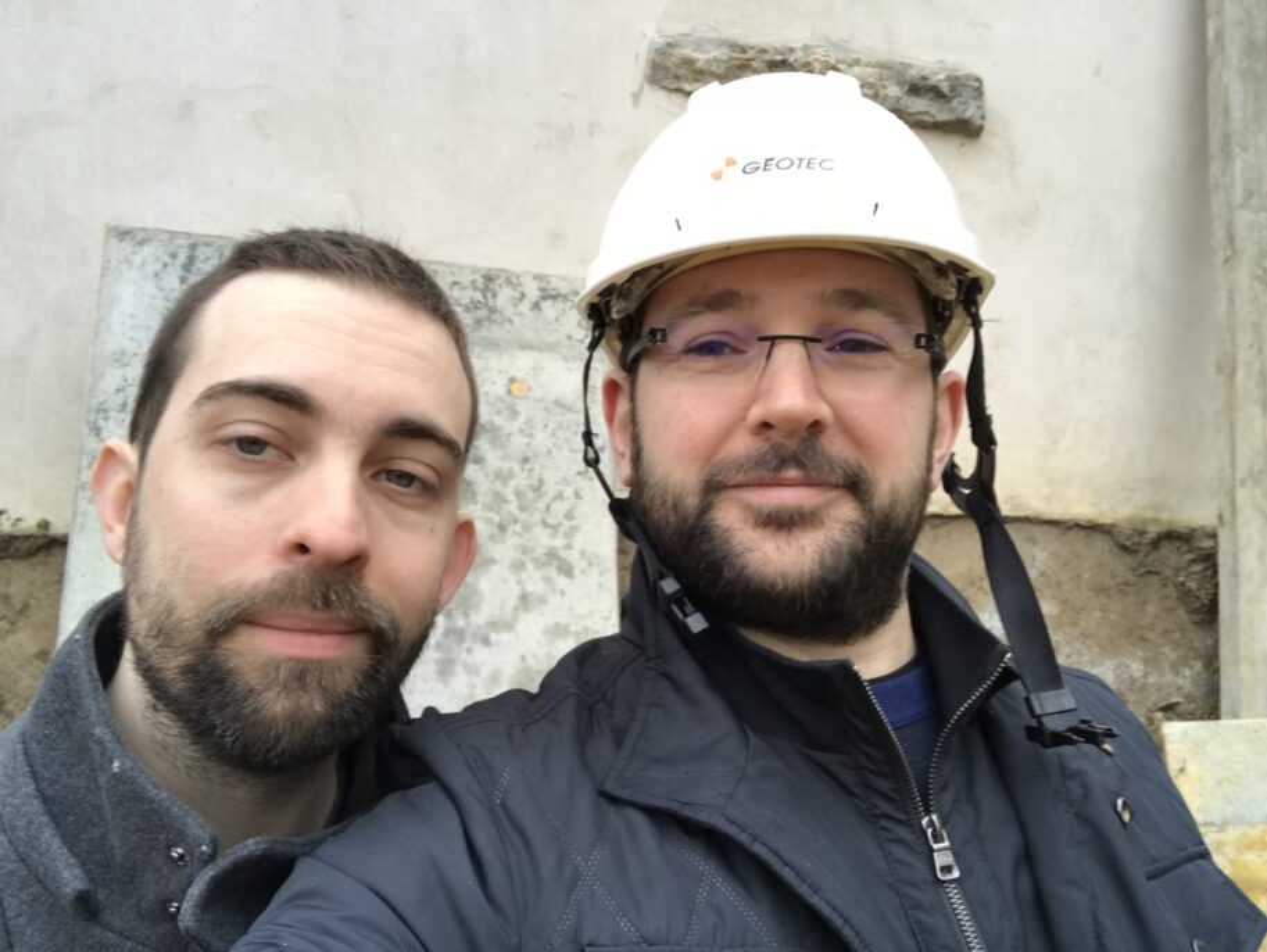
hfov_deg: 56.8
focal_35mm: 32
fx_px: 1172
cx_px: 634
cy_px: 476
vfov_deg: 44.2
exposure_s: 1/100
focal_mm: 2.87
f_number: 2.2
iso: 32
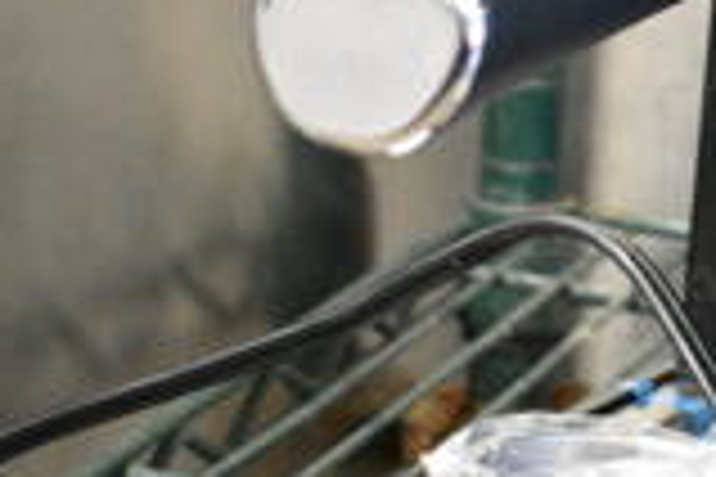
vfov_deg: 7.7
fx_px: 3558
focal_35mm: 179
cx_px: 1135
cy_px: 104
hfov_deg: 11.0
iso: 5600
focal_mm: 31
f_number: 4.2
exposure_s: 1/50
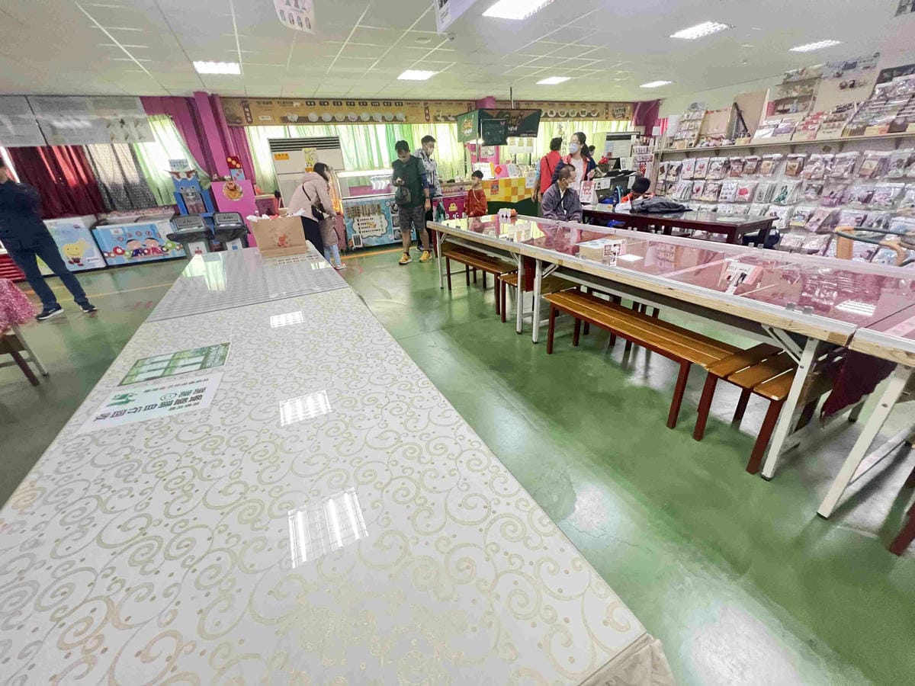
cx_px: 458
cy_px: 343
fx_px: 344
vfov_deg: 89.9
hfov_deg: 106.2
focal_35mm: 13
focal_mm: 1.57
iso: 500
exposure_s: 1/60
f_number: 1.8
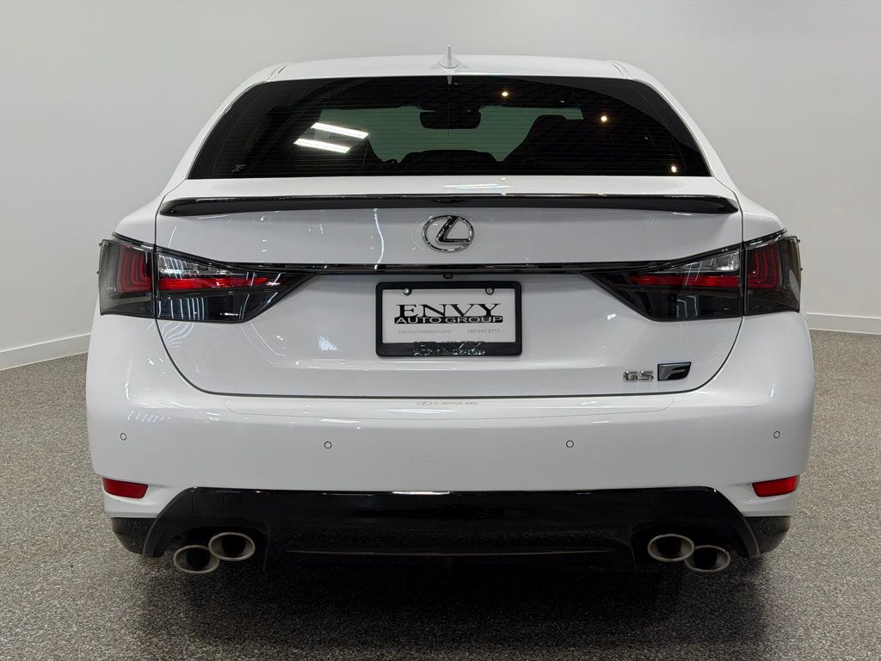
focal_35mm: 48
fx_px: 1222
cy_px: 330
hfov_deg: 39.7
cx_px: 440
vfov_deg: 30.3
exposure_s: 1/411
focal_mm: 6.76
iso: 64
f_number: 1.78
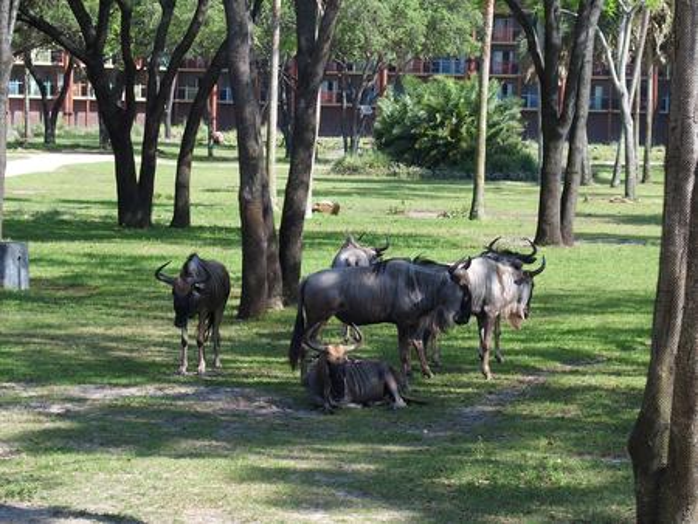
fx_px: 2502
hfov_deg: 15.9
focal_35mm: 124
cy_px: 262
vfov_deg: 12.0
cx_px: 349
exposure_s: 1/400
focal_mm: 26.2
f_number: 3.5
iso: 100
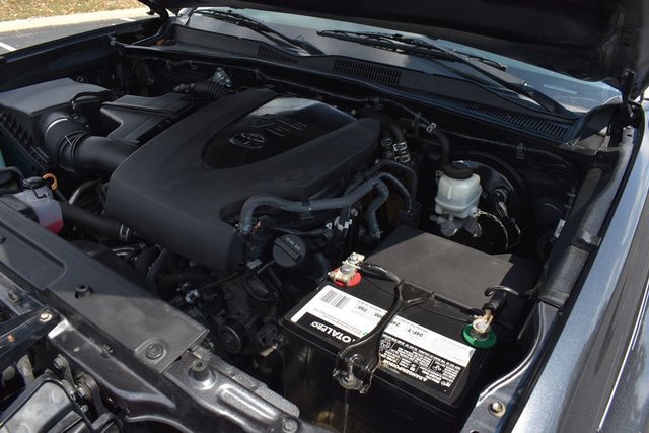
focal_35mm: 27
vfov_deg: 48.0
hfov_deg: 67.4
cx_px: 324
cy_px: 216
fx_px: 487
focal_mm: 18
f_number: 8
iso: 125
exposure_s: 1/250
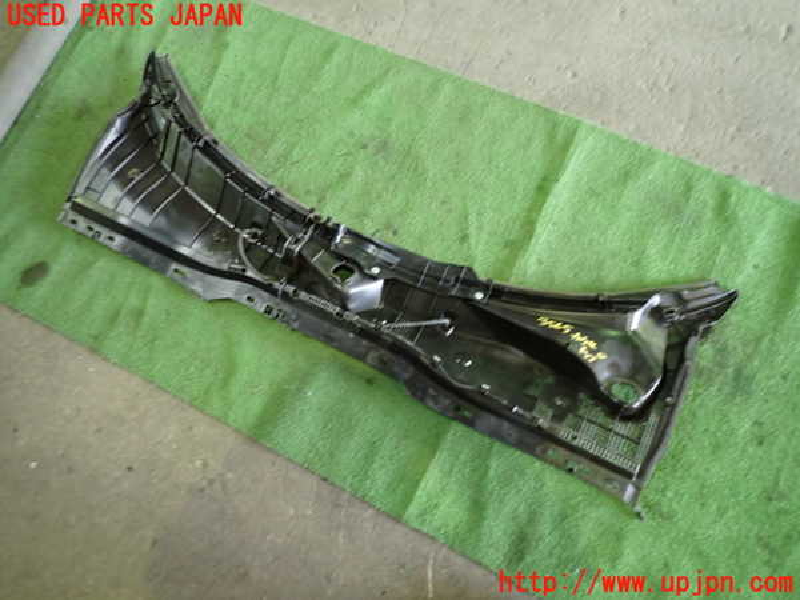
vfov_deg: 54.9
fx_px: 578
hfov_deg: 69.4
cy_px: 300
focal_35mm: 25
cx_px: 400
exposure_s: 1/30
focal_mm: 4.5
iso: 500
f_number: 2
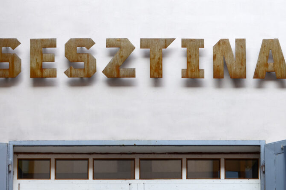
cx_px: 140
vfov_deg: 17.5
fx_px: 615
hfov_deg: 26.2
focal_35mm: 78
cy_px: 88
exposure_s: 1/40
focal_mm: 45
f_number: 9
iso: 400
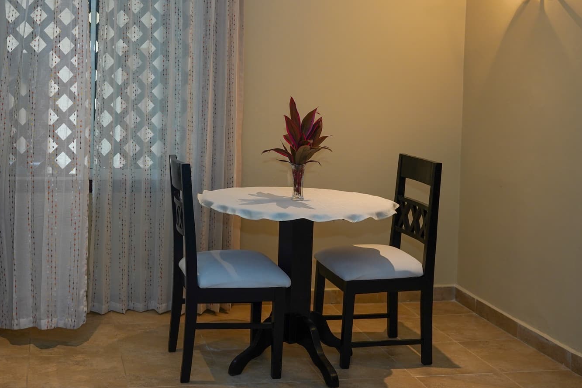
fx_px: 795
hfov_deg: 39.7
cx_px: 189
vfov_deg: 27.1
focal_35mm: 49
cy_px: 108
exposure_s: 1/80
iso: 500
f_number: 4.5
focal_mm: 32.8
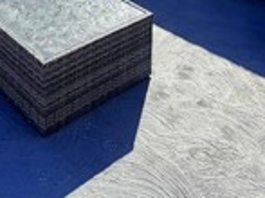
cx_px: -7
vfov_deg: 17.6
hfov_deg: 29.4
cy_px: -191
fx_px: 467
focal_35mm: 61
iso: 20
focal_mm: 2.22
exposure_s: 1/1613
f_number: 2.2
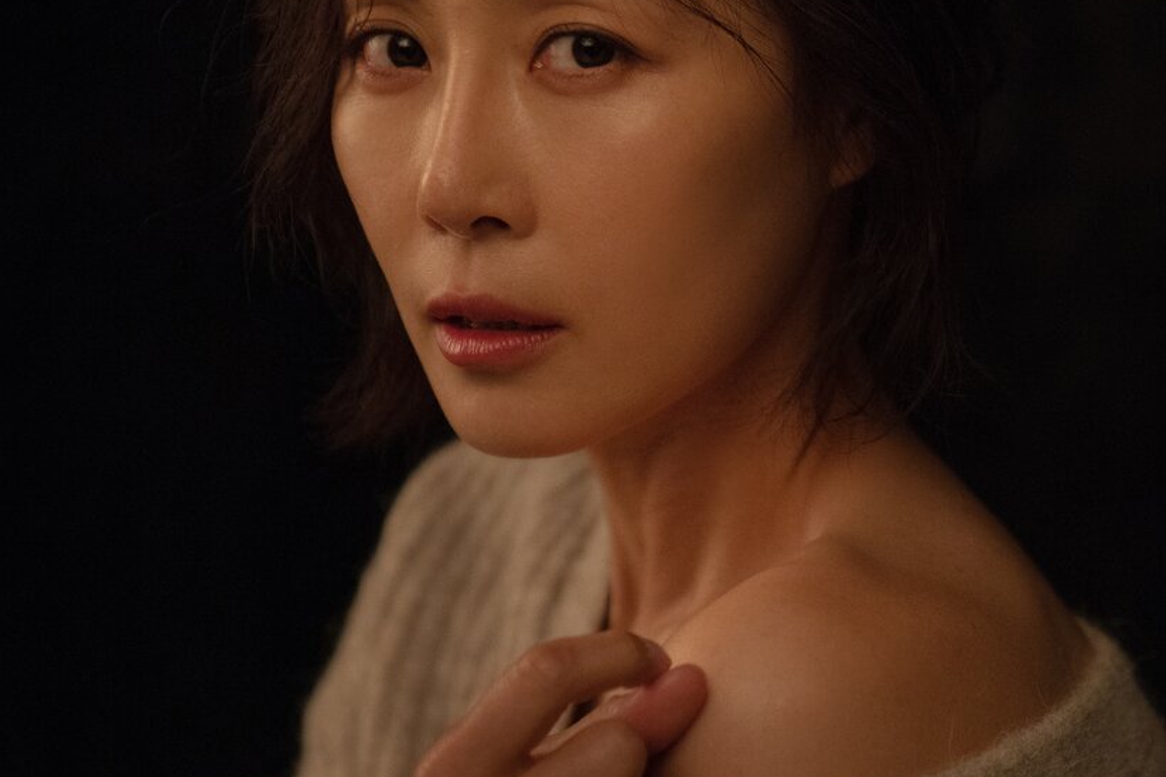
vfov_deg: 11.5
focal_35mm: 119
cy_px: 301
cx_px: 754
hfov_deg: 17.2
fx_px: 3853
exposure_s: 1/100
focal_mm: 70
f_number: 2.8
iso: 2000
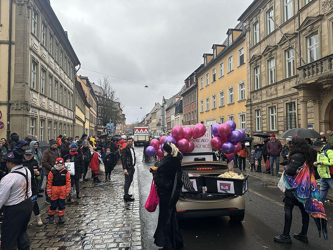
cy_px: 125
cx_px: 166
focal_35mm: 24
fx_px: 231
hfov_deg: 71.6
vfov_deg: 56.8
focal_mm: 6.86
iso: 80
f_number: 1.78
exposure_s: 1/887
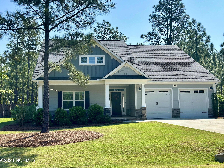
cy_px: 84
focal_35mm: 48
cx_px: 112
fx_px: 311
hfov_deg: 39.7
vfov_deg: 30.3
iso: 80
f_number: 1.78
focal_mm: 6.86
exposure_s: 1/3731
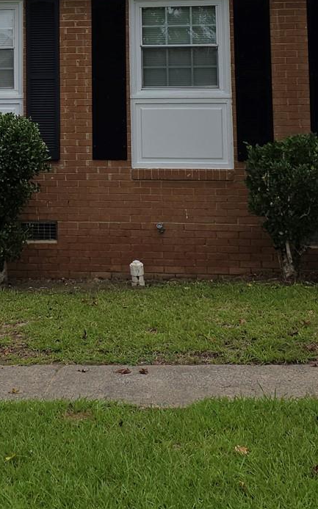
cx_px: 28
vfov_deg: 27.2
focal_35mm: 72
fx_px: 999
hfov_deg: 17.8
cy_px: 16
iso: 12
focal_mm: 6.3
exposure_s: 1/934
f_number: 1.7
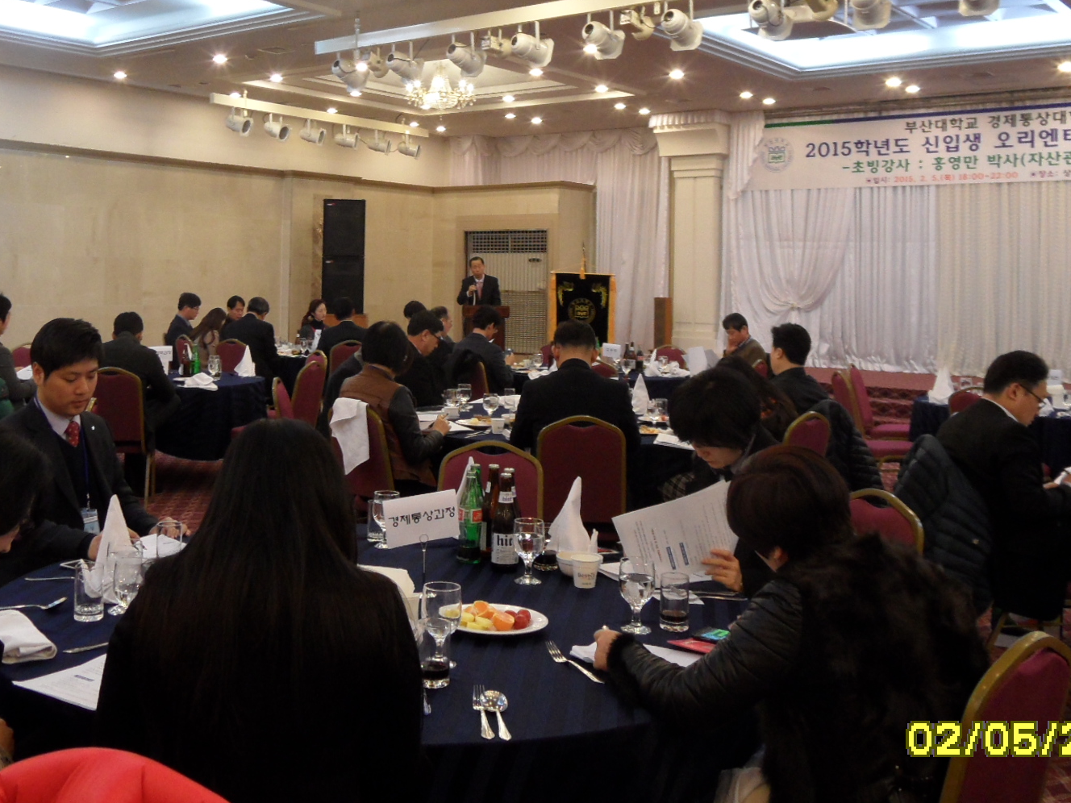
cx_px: 415
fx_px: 1145
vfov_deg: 38.1
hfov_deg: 49.7
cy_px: 242
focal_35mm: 37
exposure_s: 1/20
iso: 200
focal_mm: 3.9
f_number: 3.2
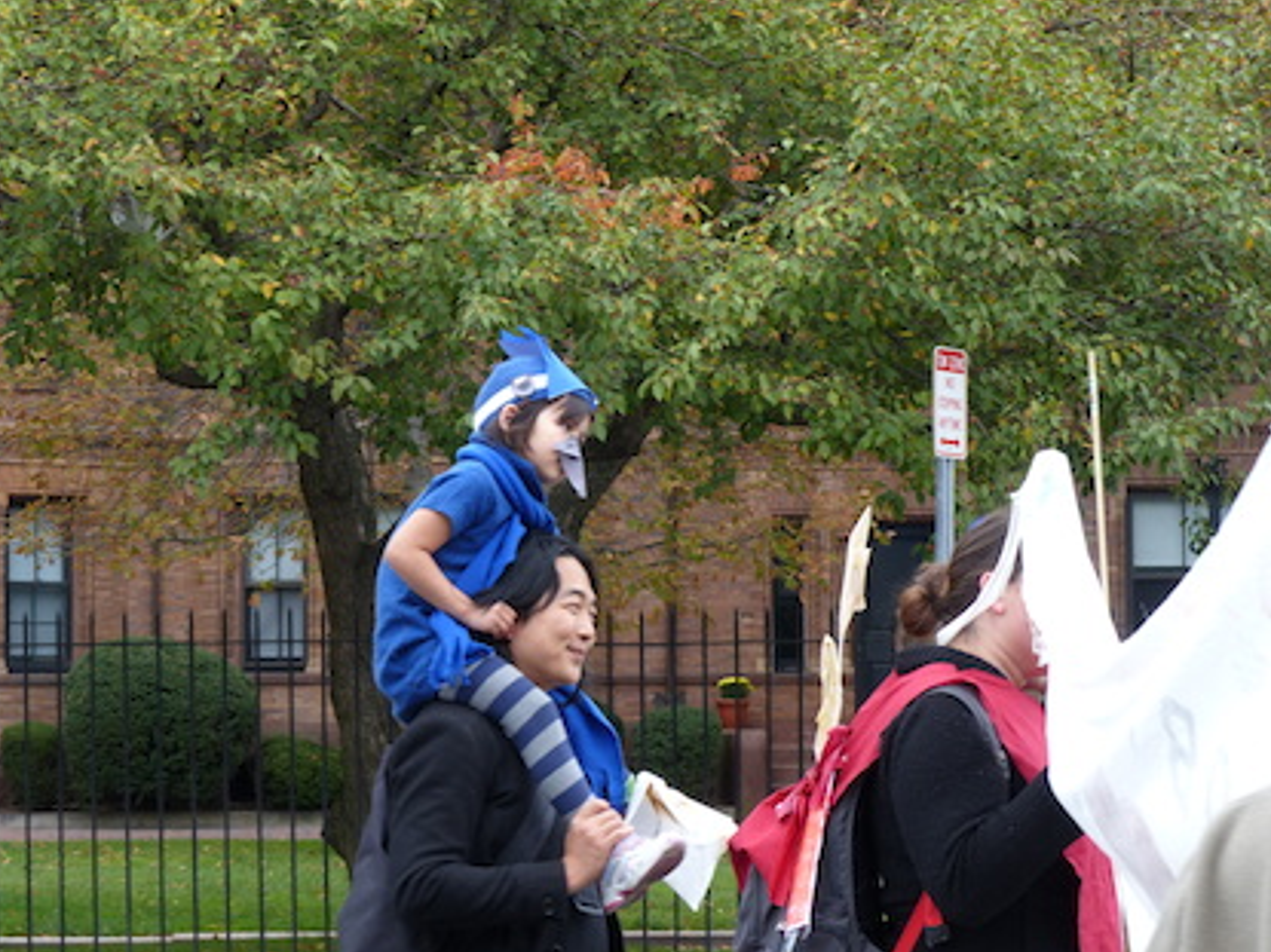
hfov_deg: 15.1
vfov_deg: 11.3
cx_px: 574
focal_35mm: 131
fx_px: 4809
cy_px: 422
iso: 100
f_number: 4
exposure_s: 1/125
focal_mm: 18.3
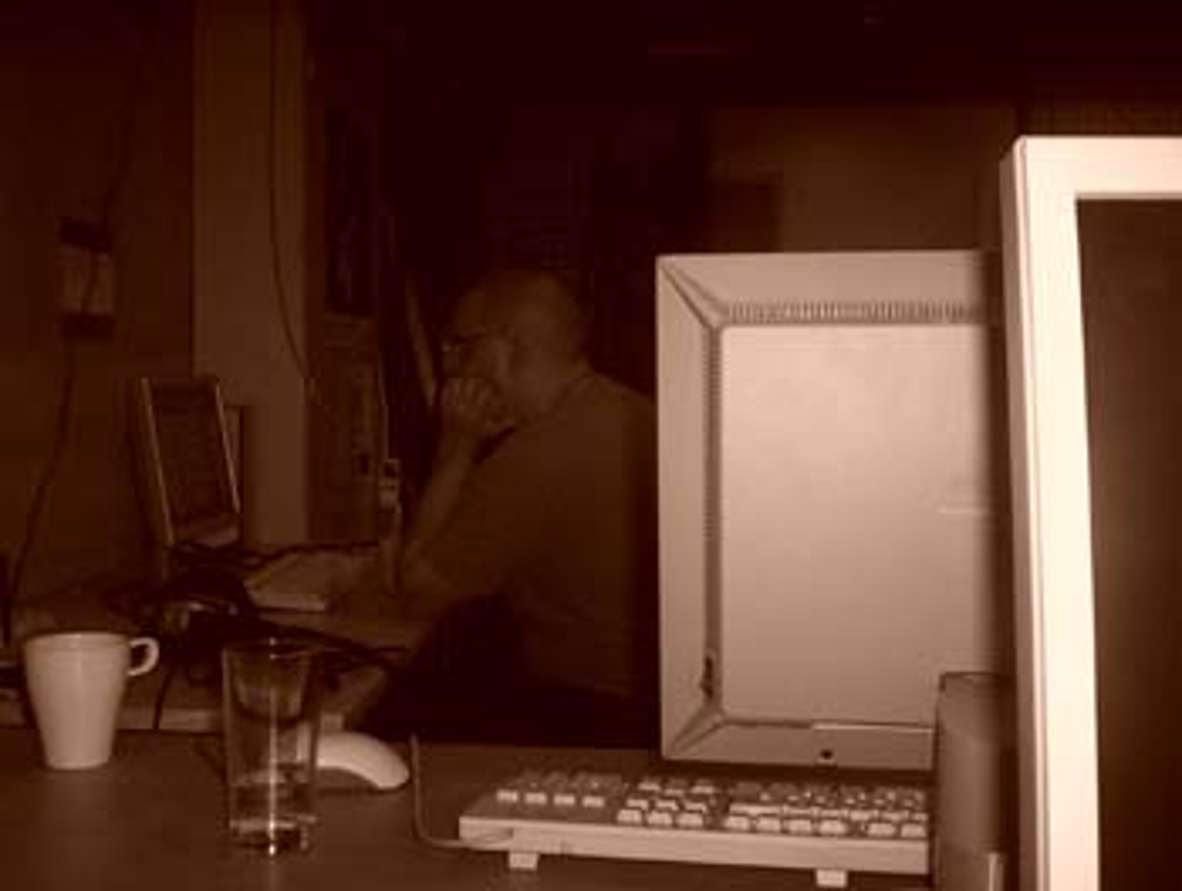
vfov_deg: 37.8
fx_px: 1300
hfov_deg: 48.9
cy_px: 446
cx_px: 591
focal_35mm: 38
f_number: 4.5
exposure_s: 1/60
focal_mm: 4.99
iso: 140
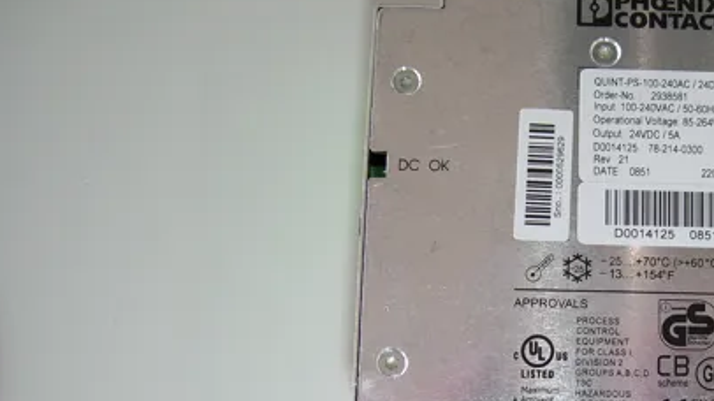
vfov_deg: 19.7
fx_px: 1135
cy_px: 342
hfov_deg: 34.3
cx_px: 521
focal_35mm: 60
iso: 80
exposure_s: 1/200
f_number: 2.7
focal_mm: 6
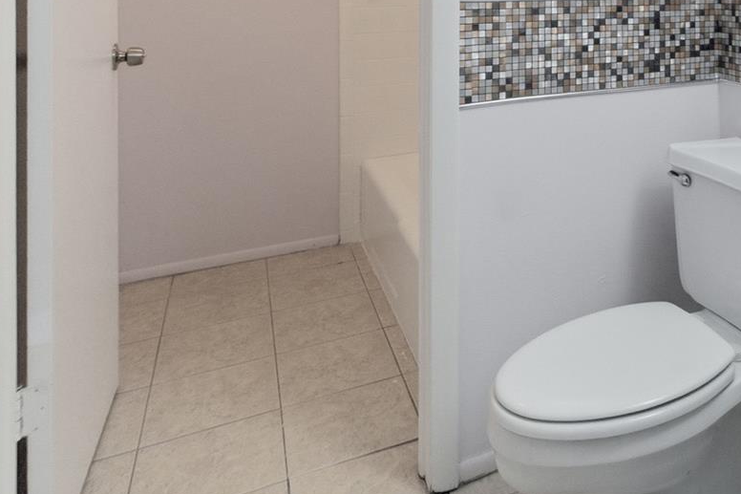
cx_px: 659
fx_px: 679
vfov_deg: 35.8
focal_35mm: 33
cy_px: -8
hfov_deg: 51.0
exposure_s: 1/160
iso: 2000
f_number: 8
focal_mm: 16
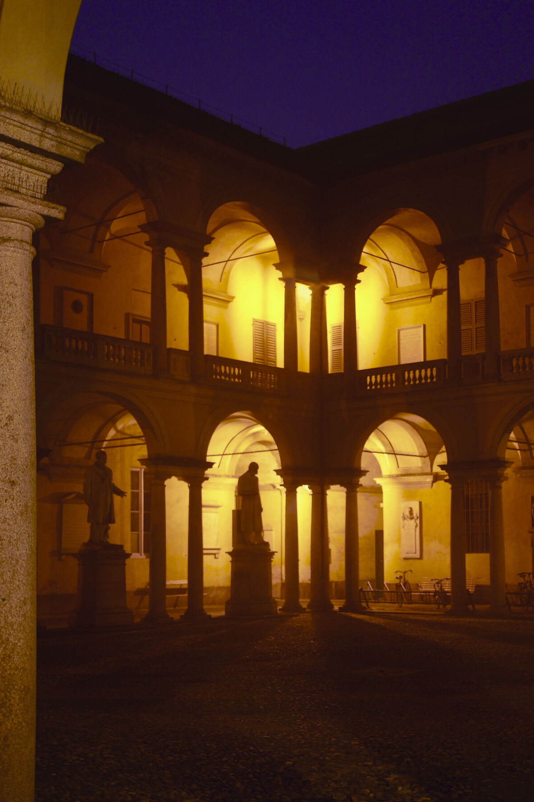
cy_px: 466
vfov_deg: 41.8
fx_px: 1046
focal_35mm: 47
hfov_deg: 28.5
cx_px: 335
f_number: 1.8
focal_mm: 35
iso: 250
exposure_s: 1/10
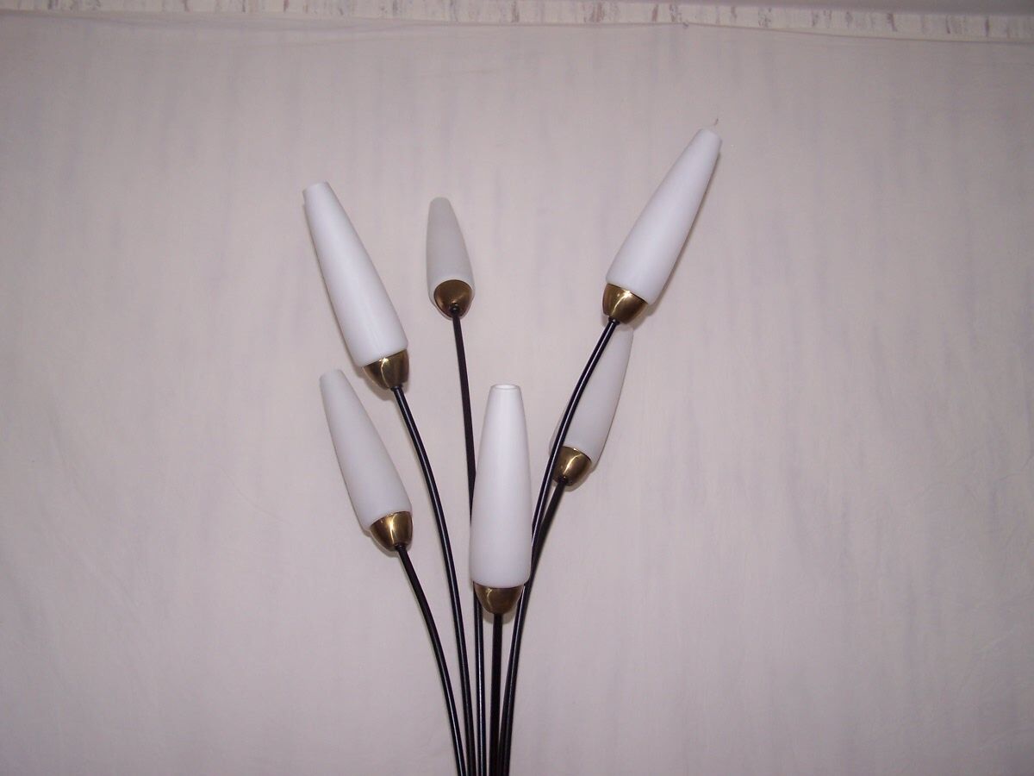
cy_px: 388
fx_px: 1135
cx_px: 517
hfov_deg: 49.0
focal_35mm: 38
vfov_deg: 37.7
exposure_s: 1/60
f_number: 2.8
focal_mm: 6.3
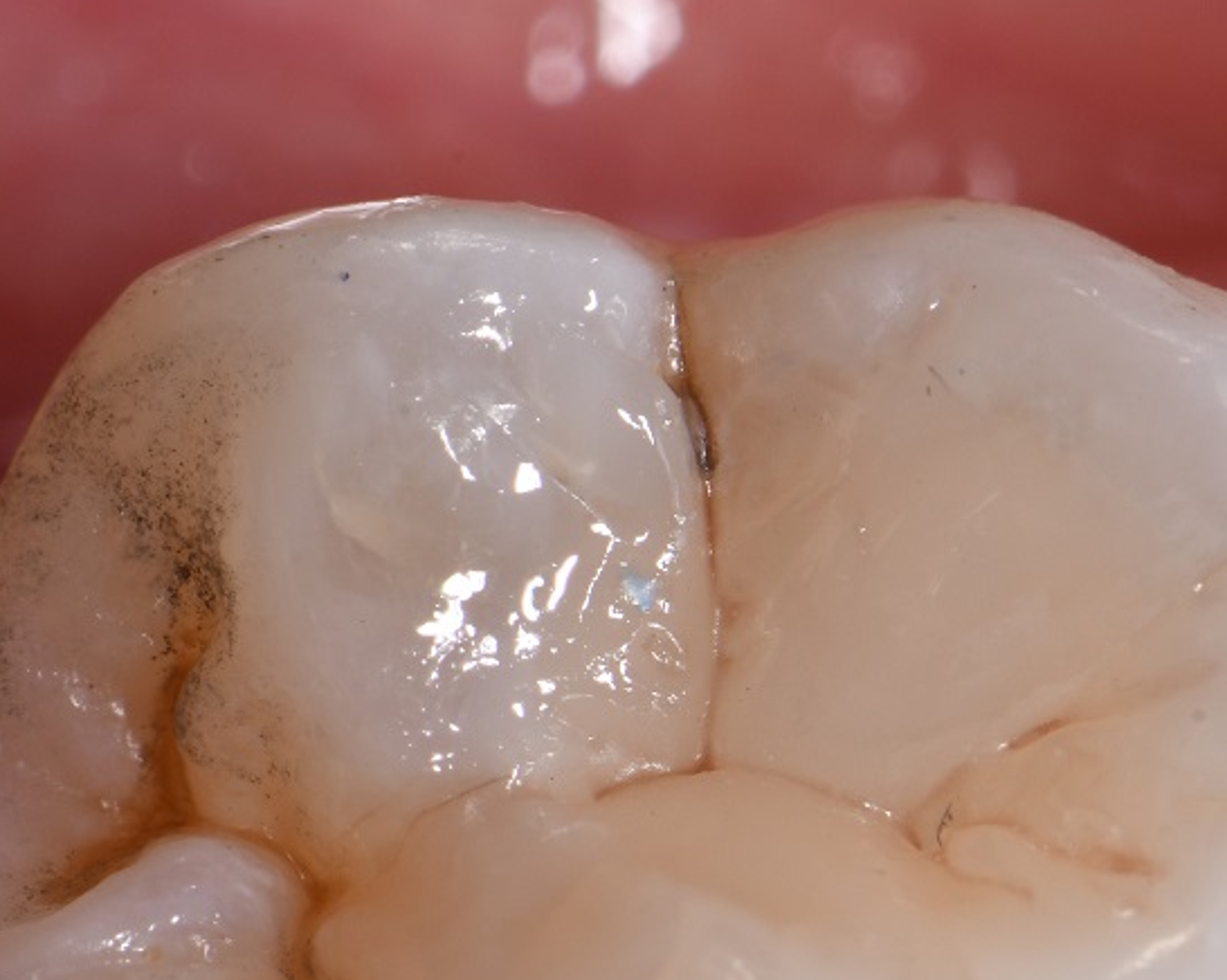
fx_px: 13245
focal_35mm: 365
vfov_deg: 4.2
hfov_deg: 5.3
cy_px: 865
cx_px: 863
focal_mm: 105
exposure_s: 1/160
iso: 200
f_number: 32
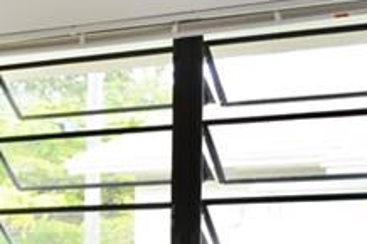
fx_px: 1436
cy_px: 362
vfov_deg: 9.5
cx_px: -81
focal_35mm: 141
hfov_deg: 14.1
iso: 400
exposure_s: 1/100
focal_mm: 20
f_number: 5
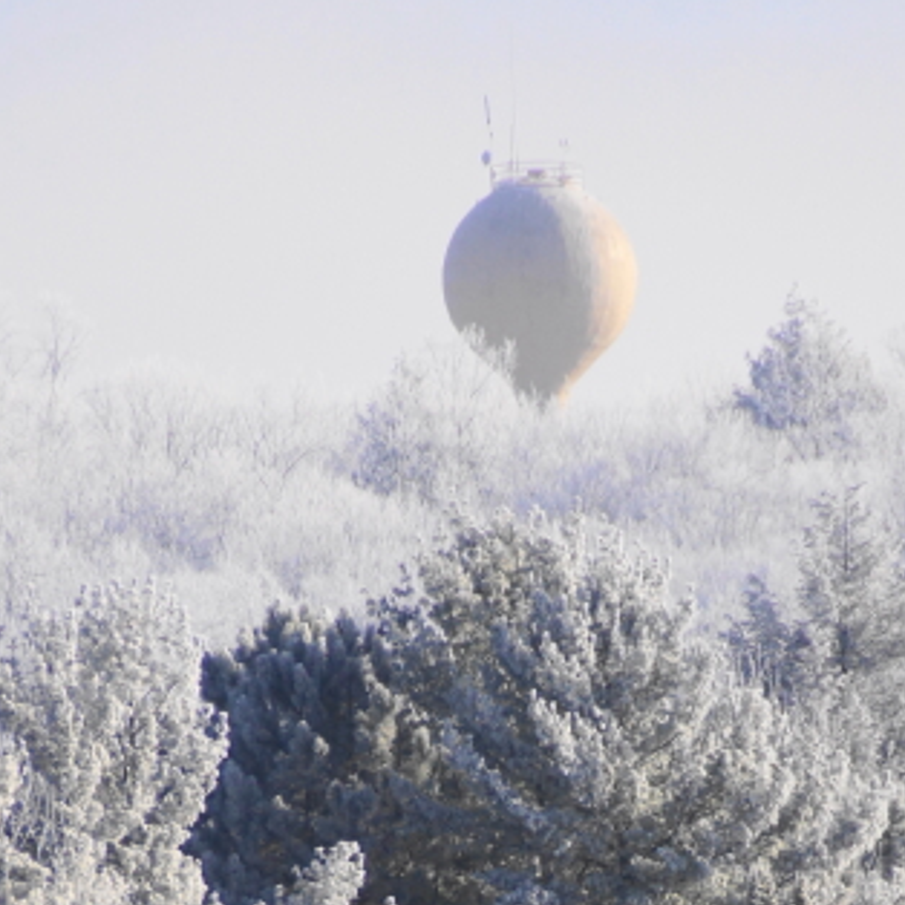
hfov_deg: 1.7
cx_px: 576
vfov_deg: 1.7
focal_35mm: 1015
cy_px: 940
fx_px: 30022
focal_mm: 250
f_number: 6.3
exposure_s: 1/400
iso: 250
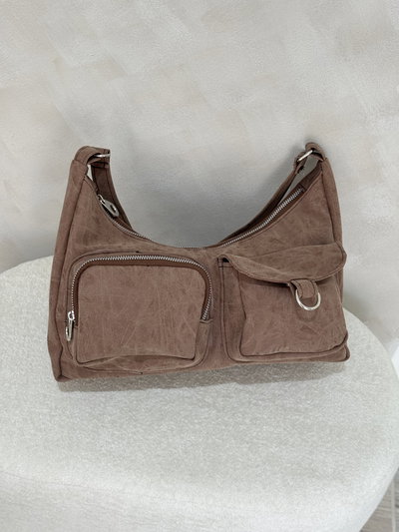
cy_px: 266
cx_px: 200
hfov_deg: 30.3
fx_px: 737
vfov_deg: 39.6
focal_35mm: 48
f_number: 1.78
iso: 80
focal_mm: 6.76
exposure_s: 1/50
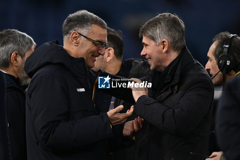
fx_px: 3732
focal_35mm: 560
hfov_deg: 3.7
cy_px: 80
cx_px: 120
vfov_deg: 2.5
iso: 2500
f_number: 4
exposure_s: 1/2000
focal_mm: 560
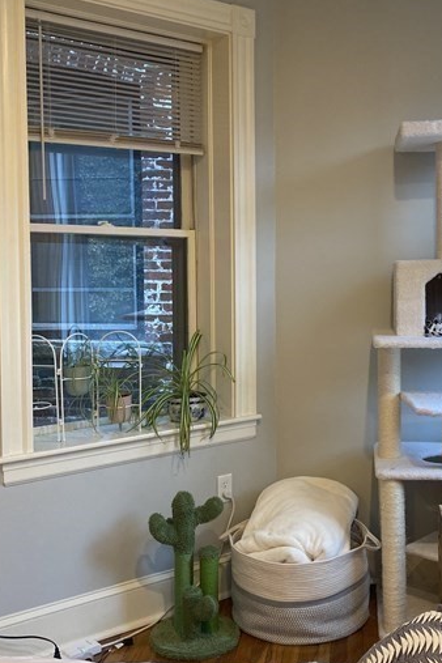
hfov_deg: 32.3
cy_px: 323
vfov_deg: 47.4
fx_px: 755
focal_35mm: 41
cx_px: 305
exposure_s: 1/60
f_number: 1.8
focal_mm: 4.25
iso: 250
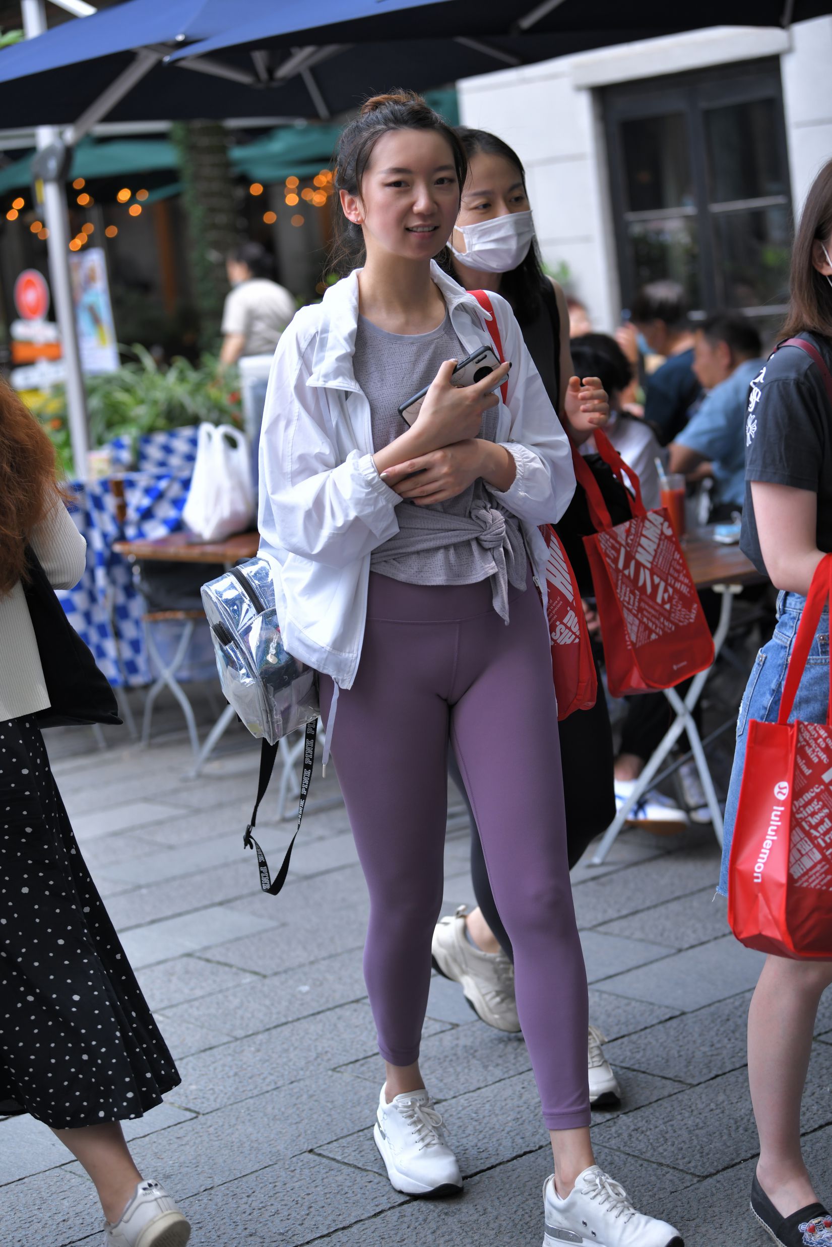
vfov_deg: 28.8
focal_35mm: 70
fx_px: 2426
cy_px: 624
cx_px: 416
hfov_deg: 19.5
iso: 400
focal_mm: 70
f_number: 2.8
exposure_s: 1/640
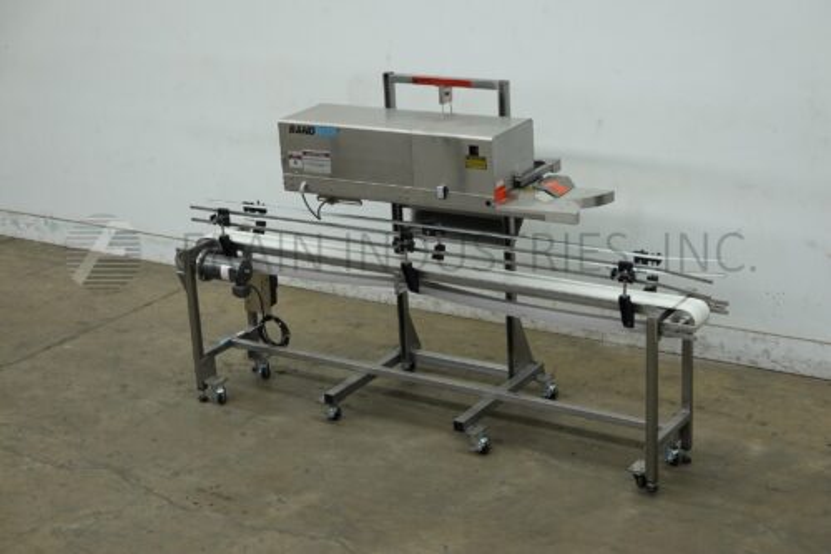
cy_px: 277
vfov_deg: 21.2
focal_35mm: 64
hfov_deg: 31.4
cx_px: 416
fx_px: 1477
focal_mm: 23.39
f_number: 4
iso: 250
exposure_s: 1/80
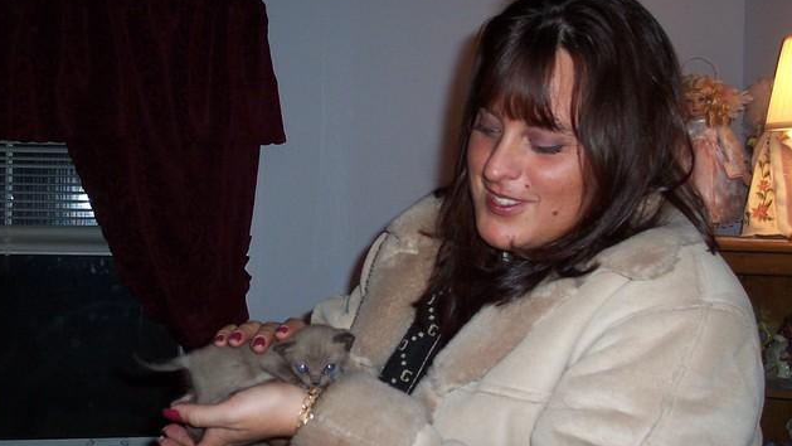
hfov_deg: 40.6
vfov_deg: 23.5
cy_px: 246
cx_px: 390
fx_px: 1071
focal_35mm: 51
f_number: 3
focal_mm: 7
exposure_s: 1/60
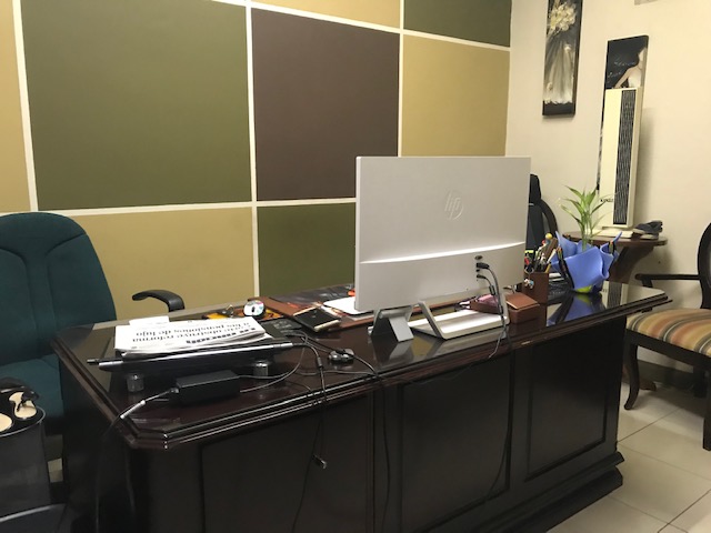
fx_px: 575
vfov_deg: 49.7
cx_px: 356
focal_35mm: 28
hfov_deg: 63.4
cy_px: 266
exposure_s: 1/11
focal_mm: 3.99
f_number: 1.8
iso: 100
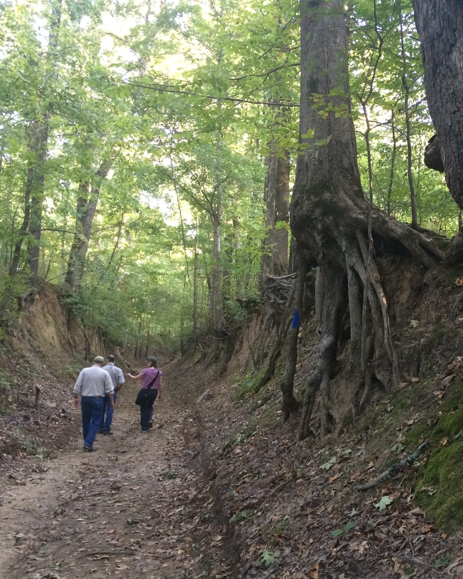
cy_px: 293
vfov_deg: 45.8
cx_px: 354
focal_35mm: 40
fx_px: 685
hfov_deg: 36.4
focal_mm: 4.12
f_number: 2.2
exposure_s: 1/30
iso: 160
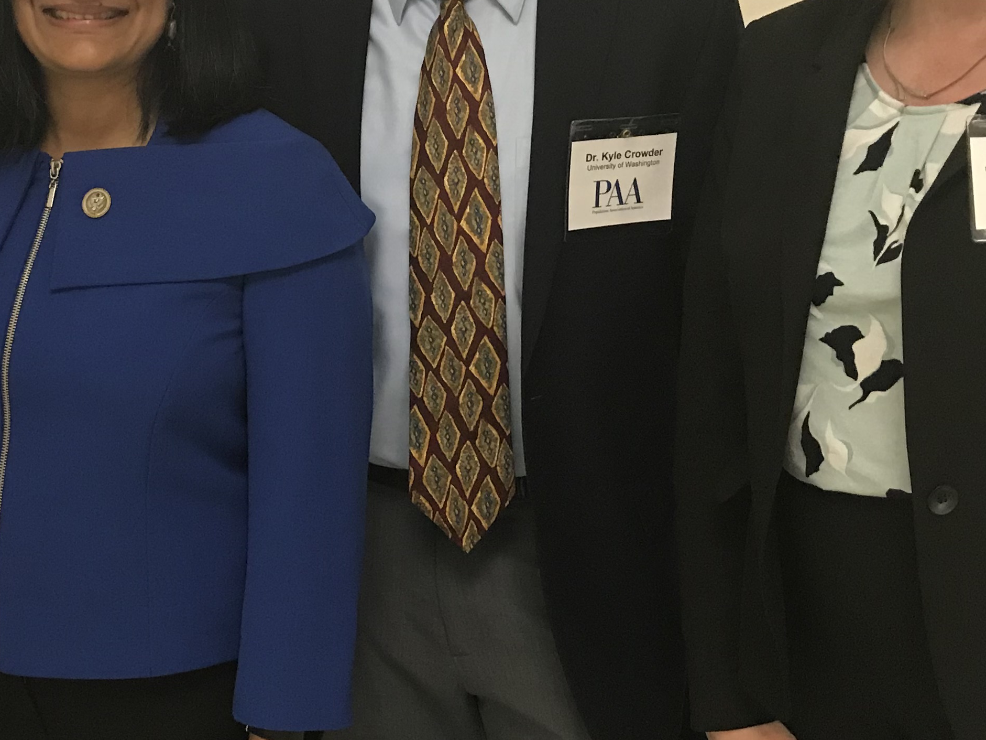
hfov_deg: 31.9
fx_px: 1709
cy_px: 259
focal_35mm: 60
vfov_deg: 24.3
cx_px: 316
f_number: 1.8
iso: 100
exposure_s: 1/9
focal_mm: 3.99
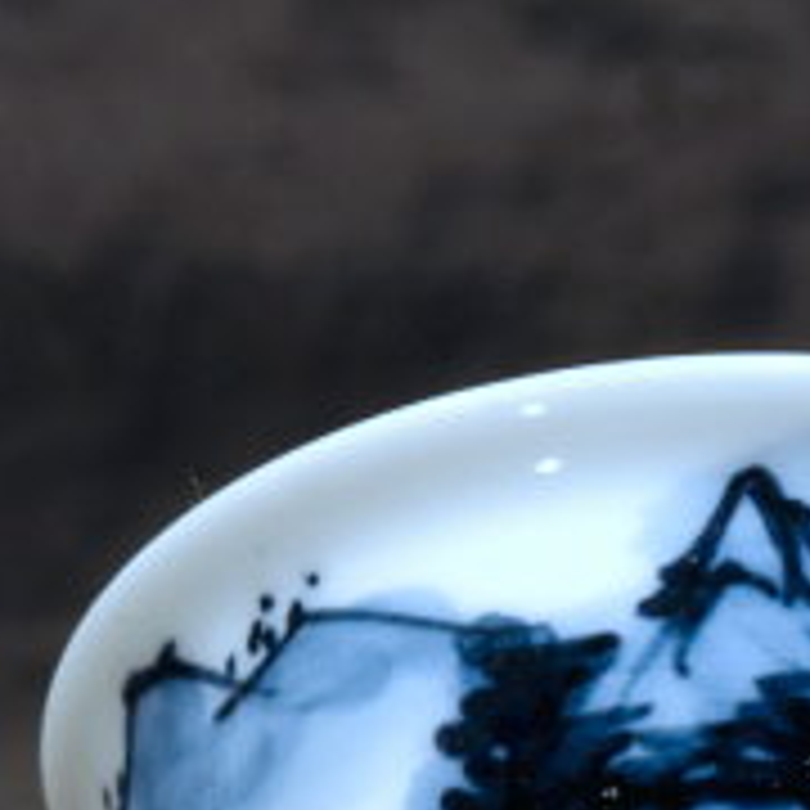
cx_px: 686
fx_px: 16785
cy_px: 846
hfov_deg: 2.8
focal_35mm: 634
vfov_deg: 2.8
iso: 400
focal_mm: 105
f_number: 13
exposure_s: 1/25
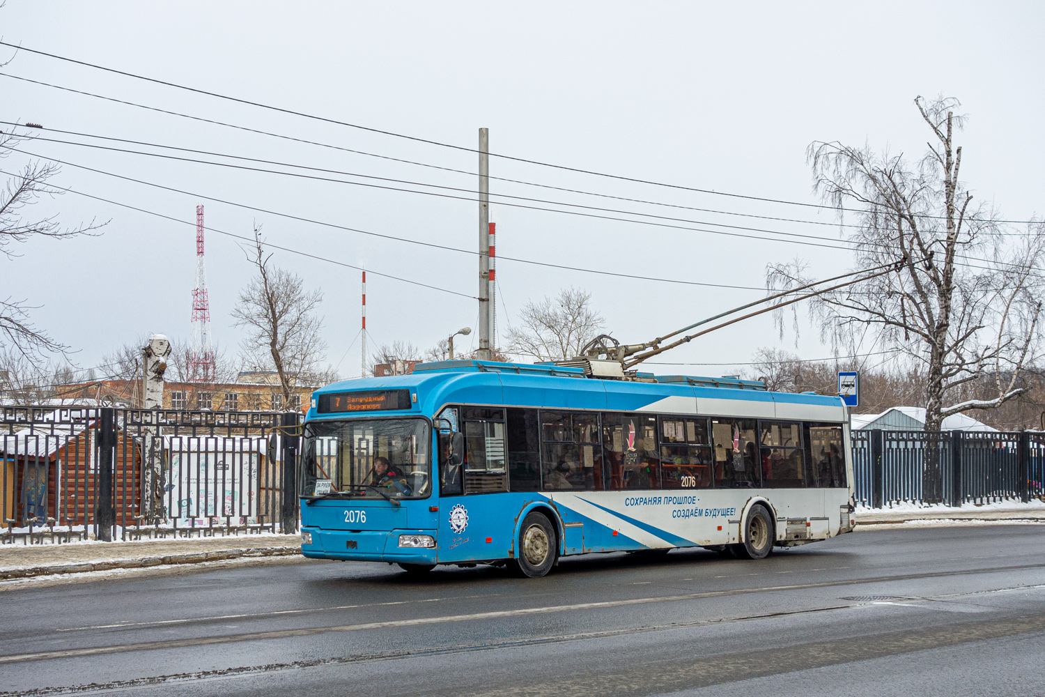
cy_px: 348
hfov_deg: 43.6
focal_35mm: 45
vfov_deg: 29.9
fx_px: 1306
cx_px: 522
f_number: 4.5
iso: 80
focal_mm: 16.59
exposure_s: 1/640
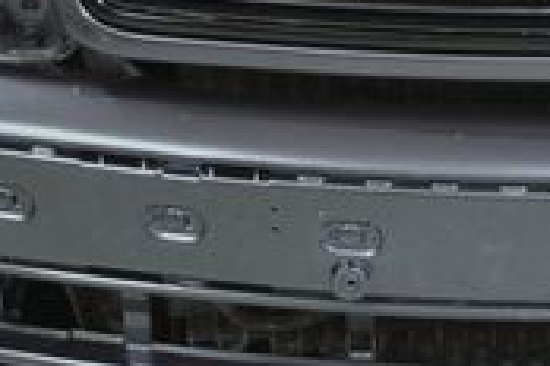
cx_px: 572
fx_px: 2872
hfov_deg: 10.8
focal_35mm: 188
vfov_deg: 7.2
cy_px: -80
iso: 100
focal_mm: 34
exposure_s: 1
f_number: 5
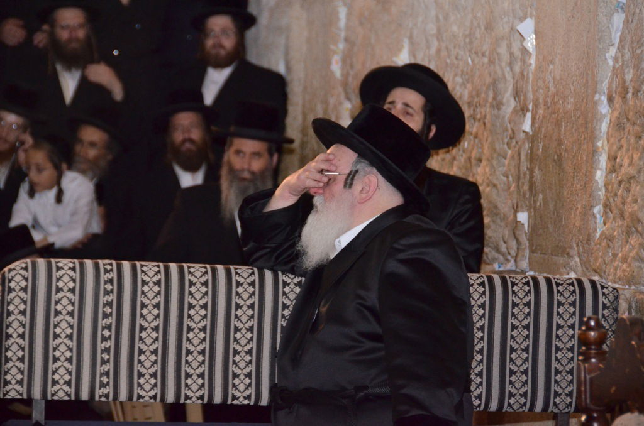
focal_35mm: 195
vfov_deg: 7.0
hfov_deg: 10.6
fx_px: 3481
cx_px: 322
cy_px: 213
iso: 1600
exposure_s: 1/125
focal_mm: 130
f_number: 5.6
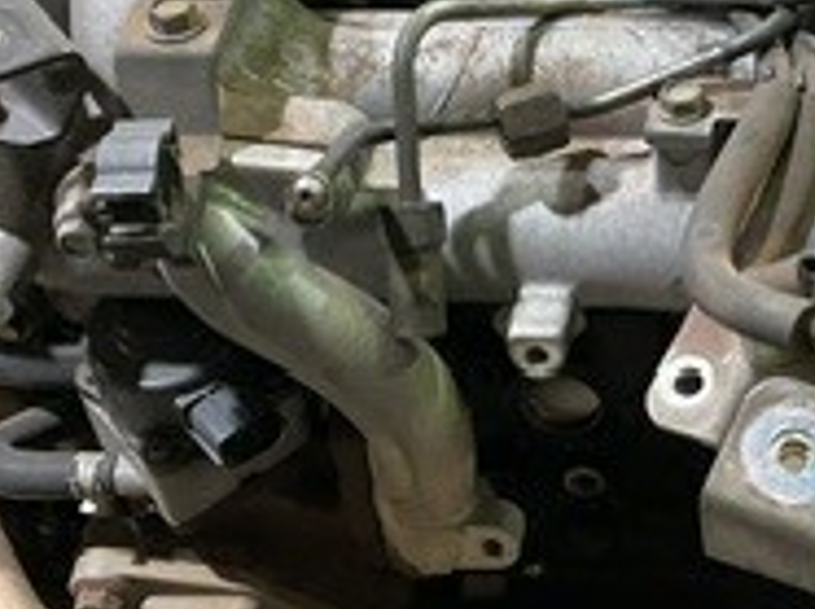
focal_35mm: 100
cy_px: 197
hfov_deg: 19.2
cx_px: 793
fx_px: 2351
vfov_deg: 14.7
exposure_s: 1/50
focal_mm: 3
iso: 160
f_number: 1.8
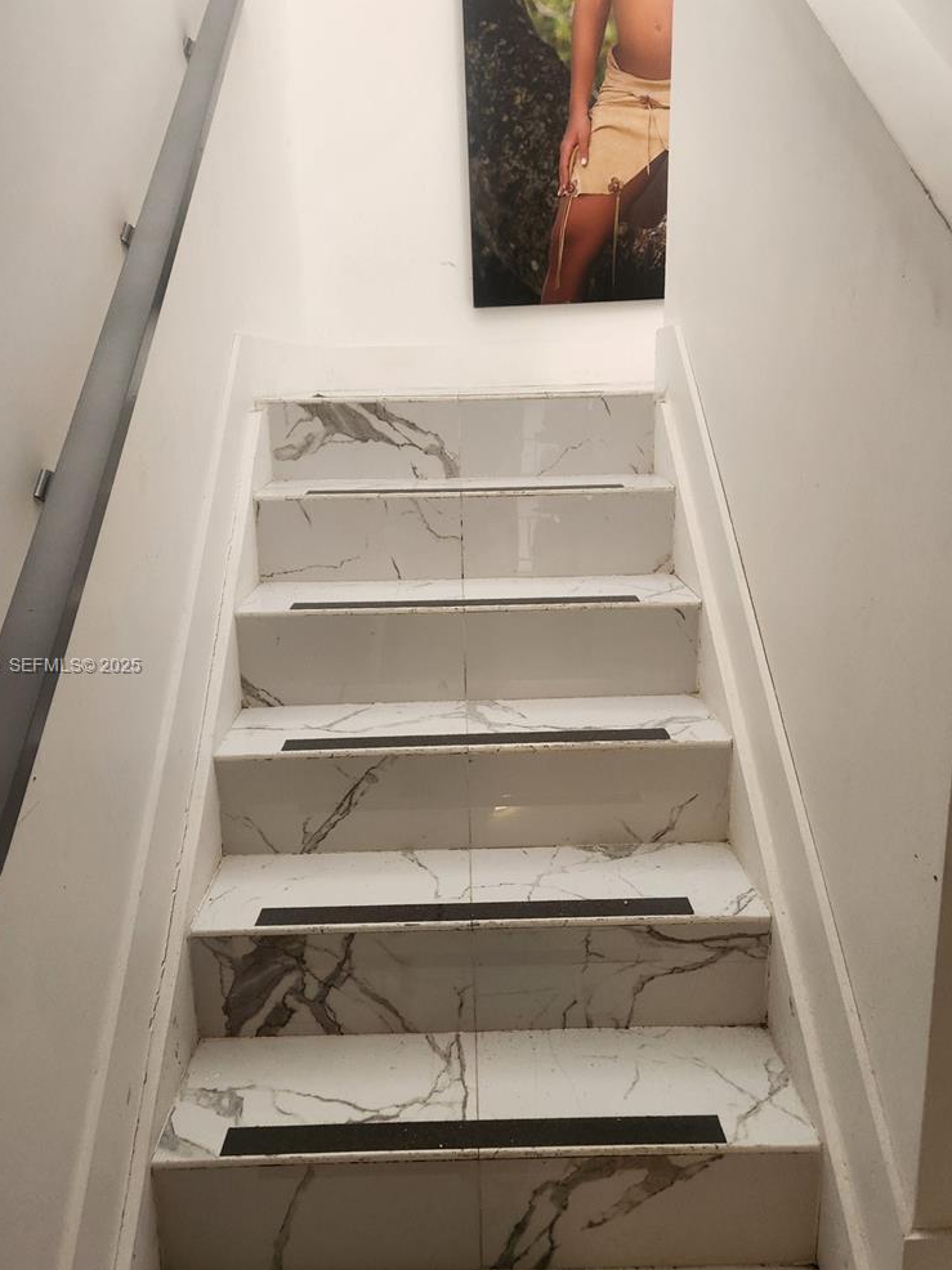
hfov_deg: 49.7
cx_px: 482
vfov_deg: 63.4
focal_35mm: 28
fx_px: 1027
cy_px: 667
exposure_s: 1/120
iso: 200
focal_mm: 5.4
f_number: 1.8
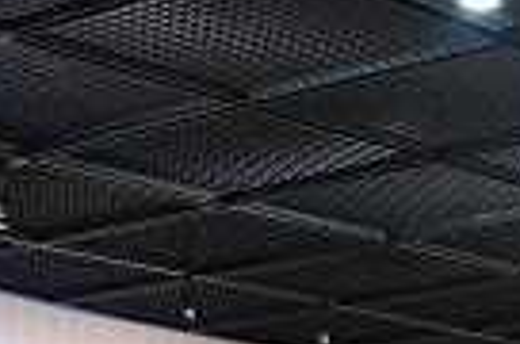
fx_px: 2176
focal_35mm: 151
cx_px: 145
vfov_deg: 8.4
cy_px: 753
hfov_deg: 13.6
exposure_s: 1/160
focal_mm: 32
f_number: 4
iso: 3200
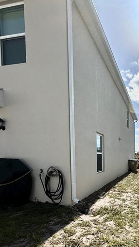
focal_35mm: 23
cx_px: 128
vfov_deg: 76.2
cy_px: 165
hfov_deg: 44.5
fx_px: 151
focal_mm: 2.22
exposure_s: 1/6173
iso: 80
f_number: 2.2
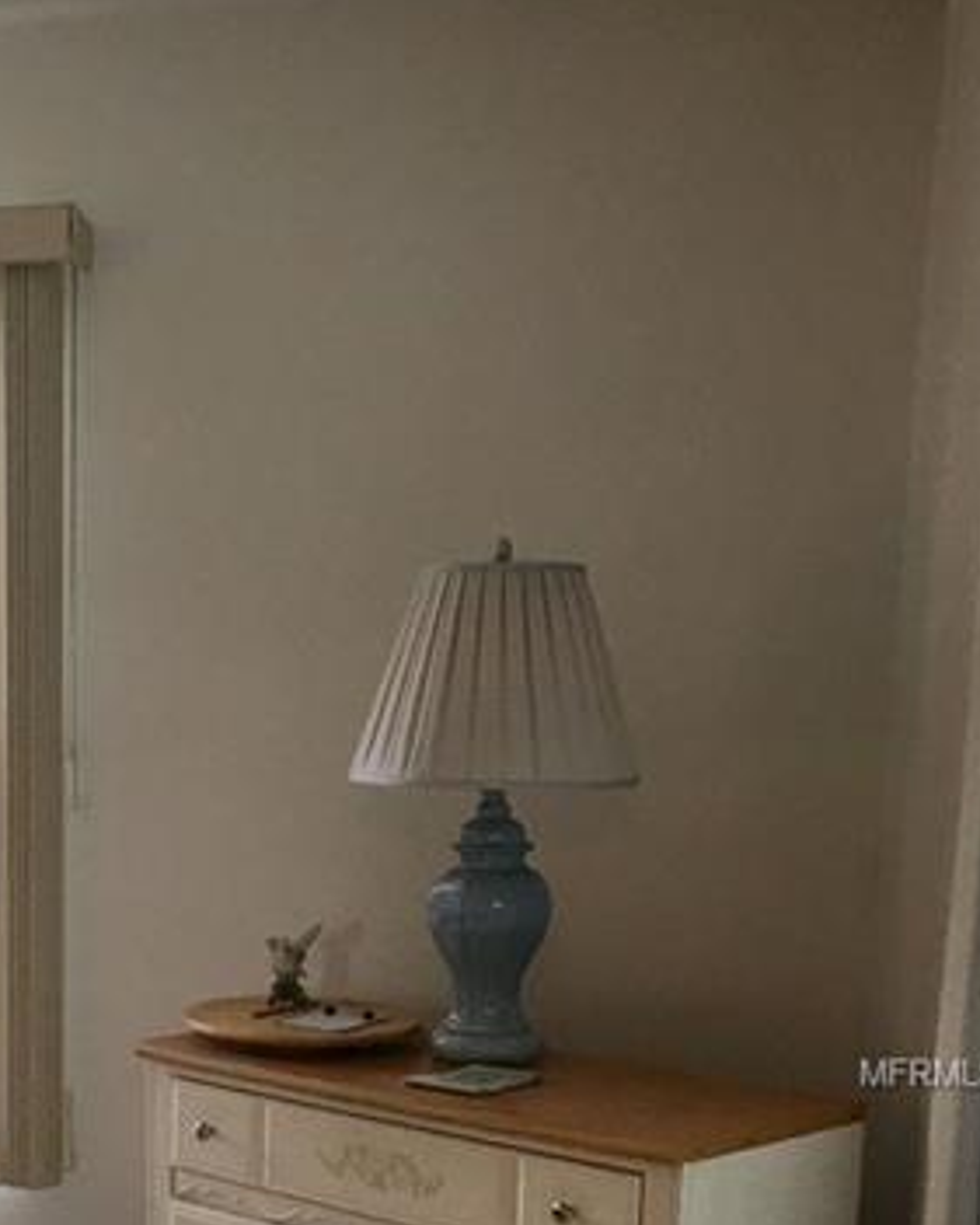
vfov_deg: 29.4
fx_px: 2247
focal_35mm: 62
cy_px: 1075
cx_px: 14
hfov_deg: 23.6
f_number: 2.2
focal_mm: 4.15
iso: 32
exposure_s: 1/15
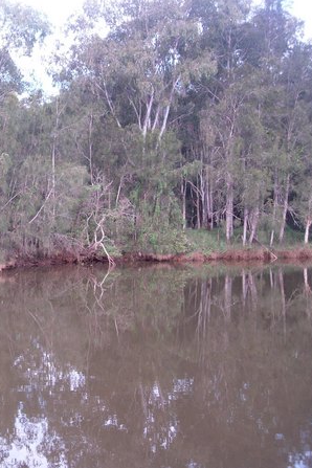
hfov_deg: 24.4
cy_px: 233
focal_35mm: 53
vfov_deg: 37.5
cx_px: 5
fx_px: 689
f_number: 2.8
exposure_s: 1/114
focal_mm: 7.8
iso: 79
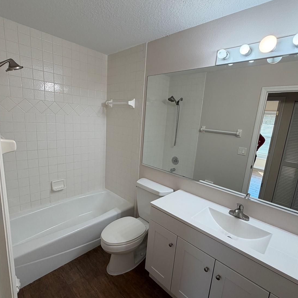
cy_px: 153
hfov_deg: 80.7
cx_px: 148
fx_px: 175
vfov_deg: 80.7
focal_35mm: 18
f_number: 2.2
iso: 100
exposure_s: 1/120
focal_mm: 2.22
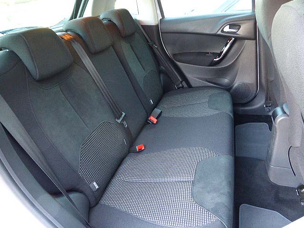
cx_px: 152
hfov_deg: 69.4
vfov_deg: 54.9
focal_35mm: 25
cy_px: 114
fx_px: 220
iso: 400
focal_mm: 4.3
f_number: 3.3
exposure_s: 1/8
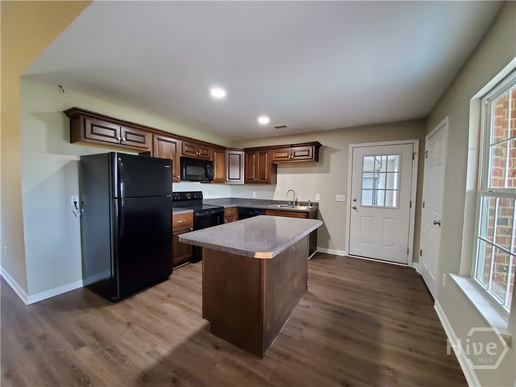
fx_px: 194
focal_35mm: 13
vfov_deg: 89.9
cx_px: 258
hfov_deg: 106.2
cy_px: 194
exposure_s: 1/29
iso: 500
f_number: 2.2
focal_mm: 1.8
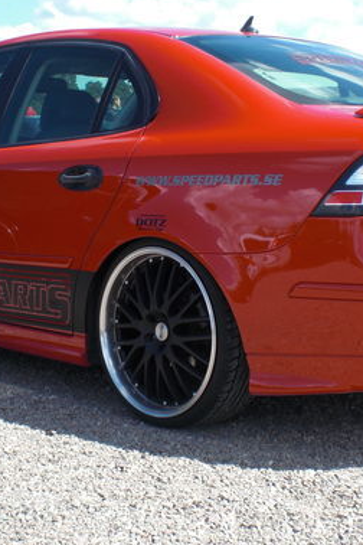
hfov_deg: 20.3
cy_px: 234
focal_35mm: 67
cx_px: 192
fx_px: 1013
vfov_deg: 30.0
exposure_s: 1/200
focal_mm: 6.3
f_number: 5.6
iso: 64
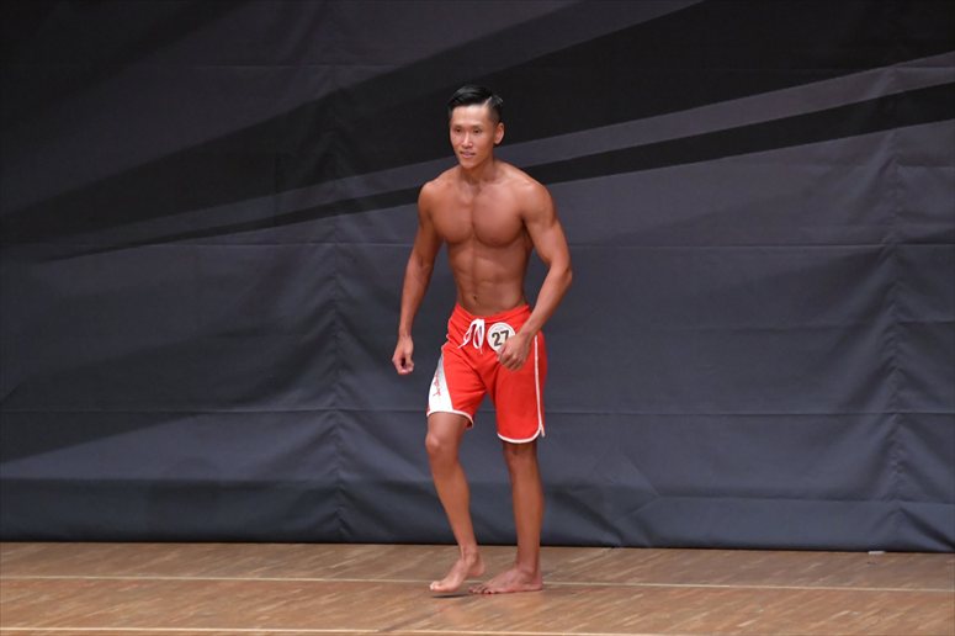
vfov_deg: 4.6
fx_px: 7955
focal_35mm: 300
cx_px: 478
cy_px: 318
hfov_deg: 6.9
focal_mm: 200
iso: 6400
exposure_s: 1/400
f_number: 5.6
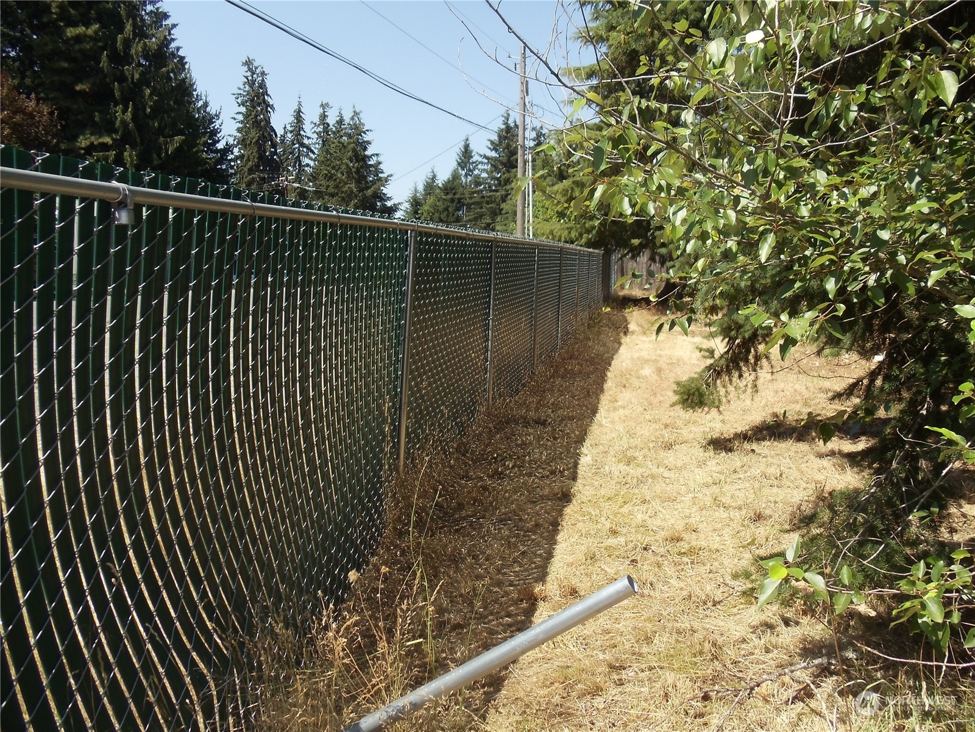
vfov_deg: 32.9
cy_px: 366
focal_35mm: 44
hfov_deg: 42.9
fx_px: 1239
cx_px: 488
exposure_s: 1/250
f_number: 3.5
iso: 80
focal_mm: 6
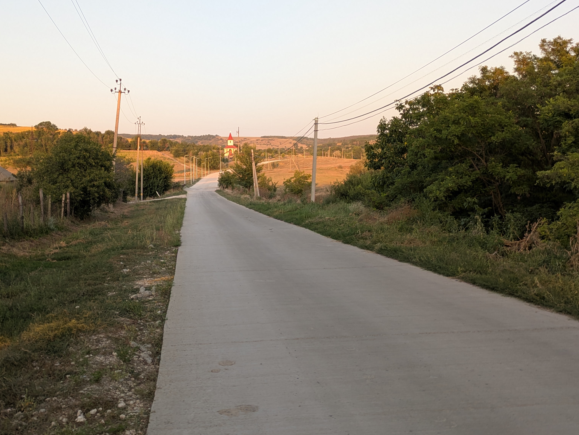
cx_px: 243
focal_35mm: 38
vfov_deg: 37.0
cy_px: 122
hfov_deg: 48.8
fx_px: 636
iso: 86
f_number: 1.89
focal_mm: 5.43
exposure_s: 1/374
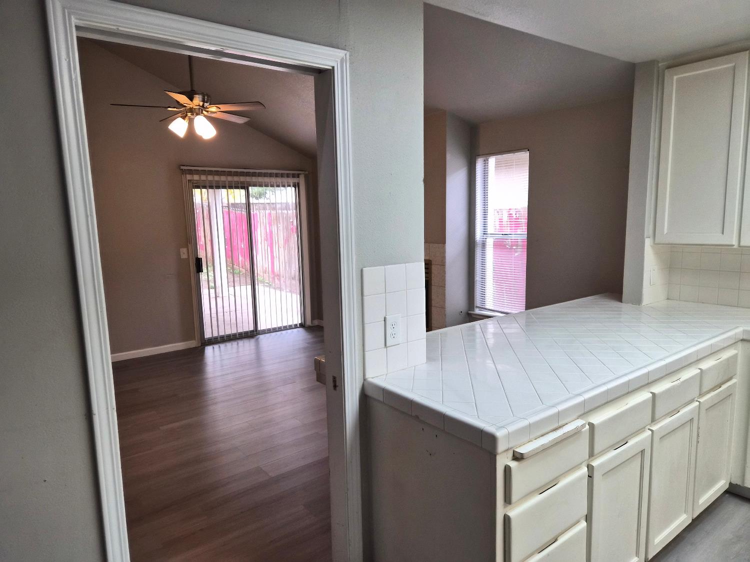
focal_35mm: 23
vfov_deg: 58.9
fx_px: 498
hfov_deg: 73.9
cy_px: 281
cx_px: 375
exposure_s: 1/120
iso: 250
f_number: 1.8
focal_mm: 5.4
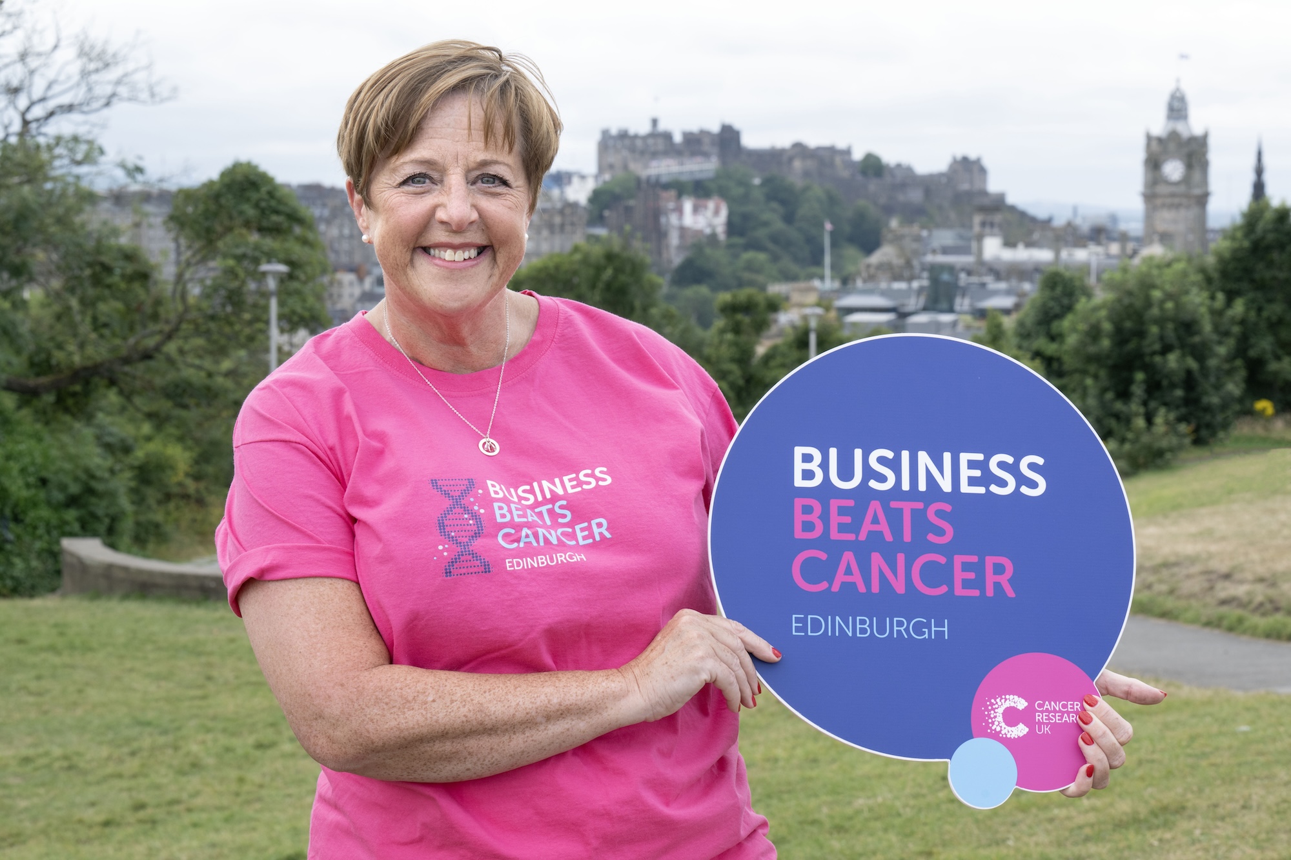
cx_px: 646
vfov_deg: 19.5
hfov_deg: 28.8
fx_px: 2510
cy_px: 430
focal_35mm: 70
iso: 400
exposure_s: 1/200
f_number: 11
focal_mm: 70
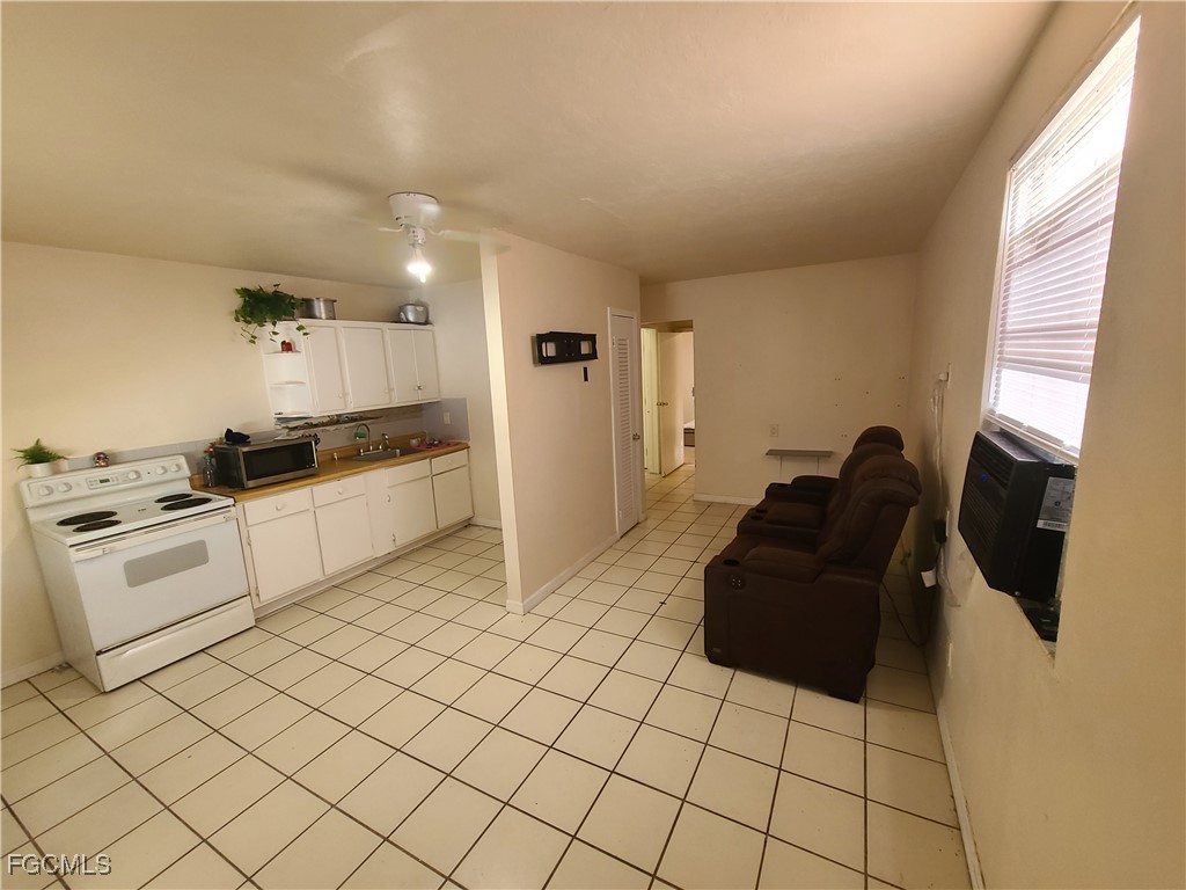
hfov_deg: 106.2
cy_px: 445
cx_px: 593
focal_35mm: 13
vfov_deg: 89.9
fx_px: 445
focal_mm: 2.2
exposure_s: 1/60
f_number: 2.2
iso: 320
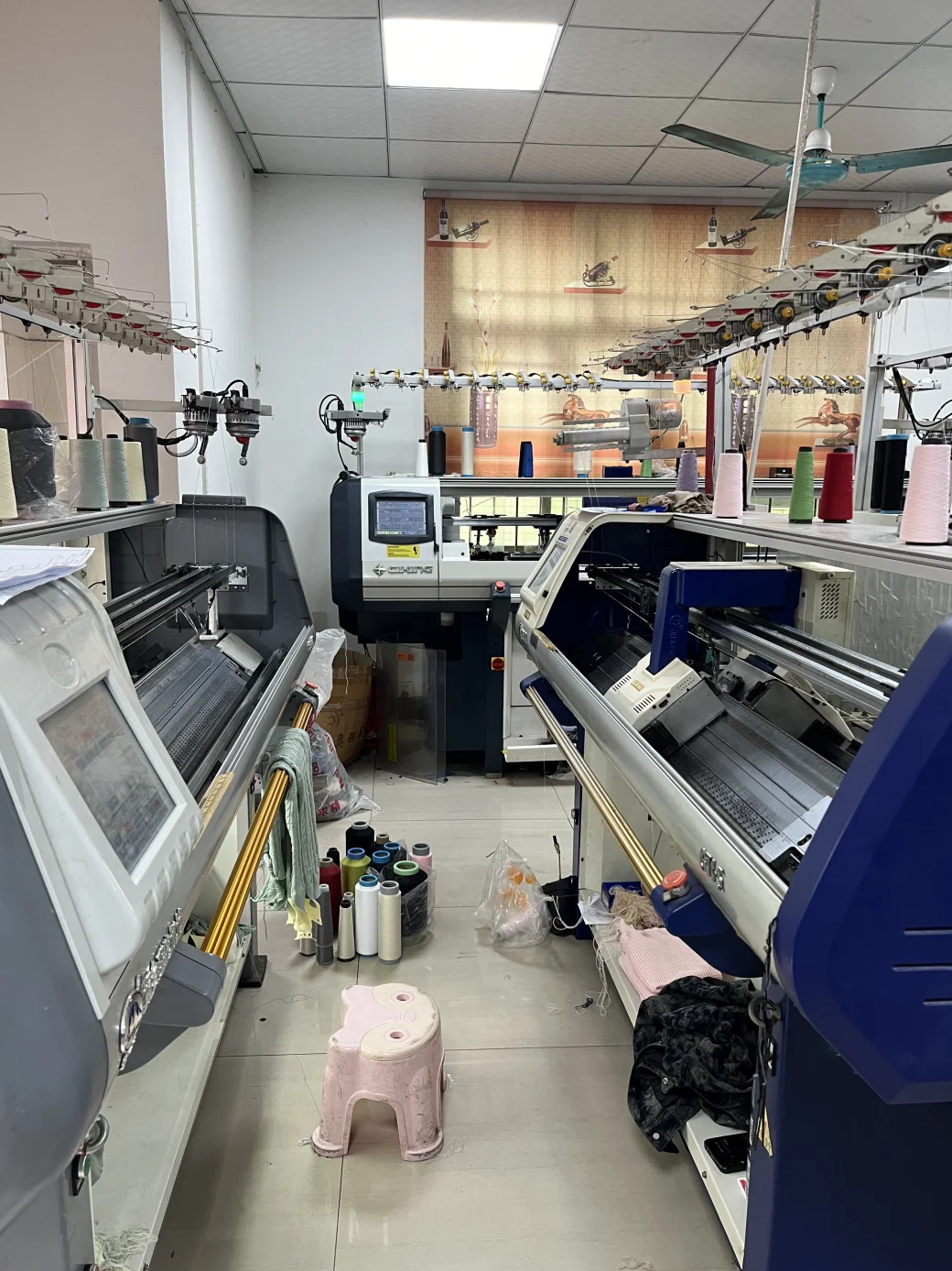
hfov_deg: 51.3
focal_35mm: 27
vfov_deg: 65.3
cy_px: 647
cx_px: 461
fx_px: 990
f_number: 1.6
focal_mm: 5.1
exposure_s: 1/50
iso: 64
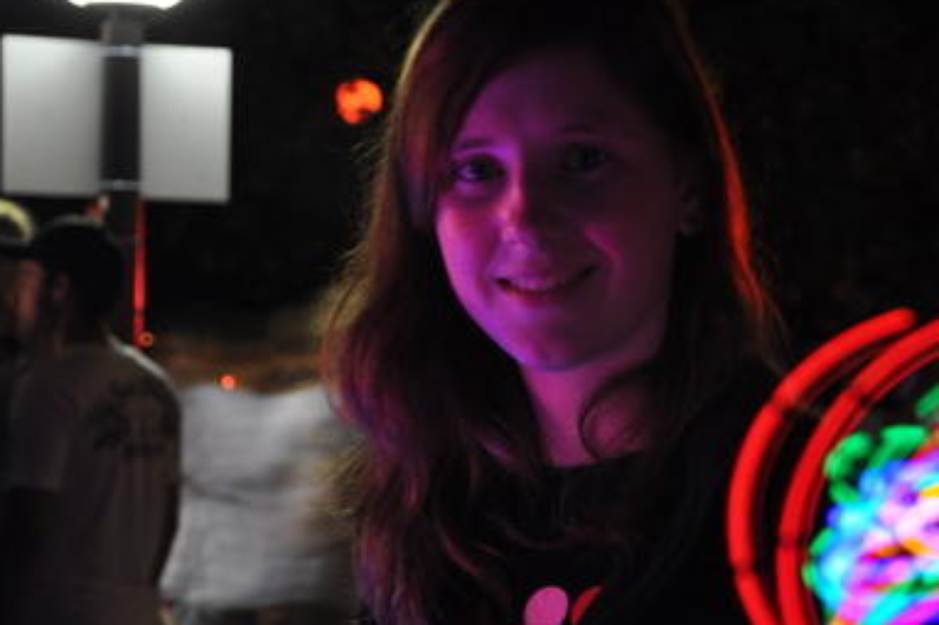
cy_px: 335
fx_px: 2919
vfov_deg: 12.2
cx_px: 600
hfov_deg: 18.2
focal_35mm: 112
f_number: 5
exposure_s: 1/2.5
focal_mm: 46
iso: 500
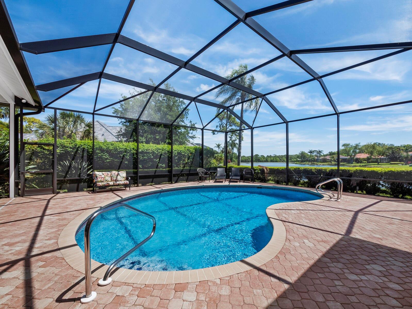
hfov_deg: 102.0
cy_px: 154
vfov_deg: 85.7
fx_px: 167
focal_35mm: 14
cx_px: 206
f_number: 10
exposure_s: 1/250
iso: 500
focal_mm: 7
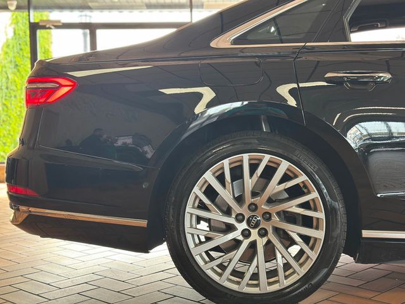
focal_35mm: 48
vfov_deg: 30.3
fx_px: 562
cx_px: 202
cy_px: 152
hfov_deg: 39.7
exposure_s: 1/120
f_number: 1.78
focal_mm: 6.86
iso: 250
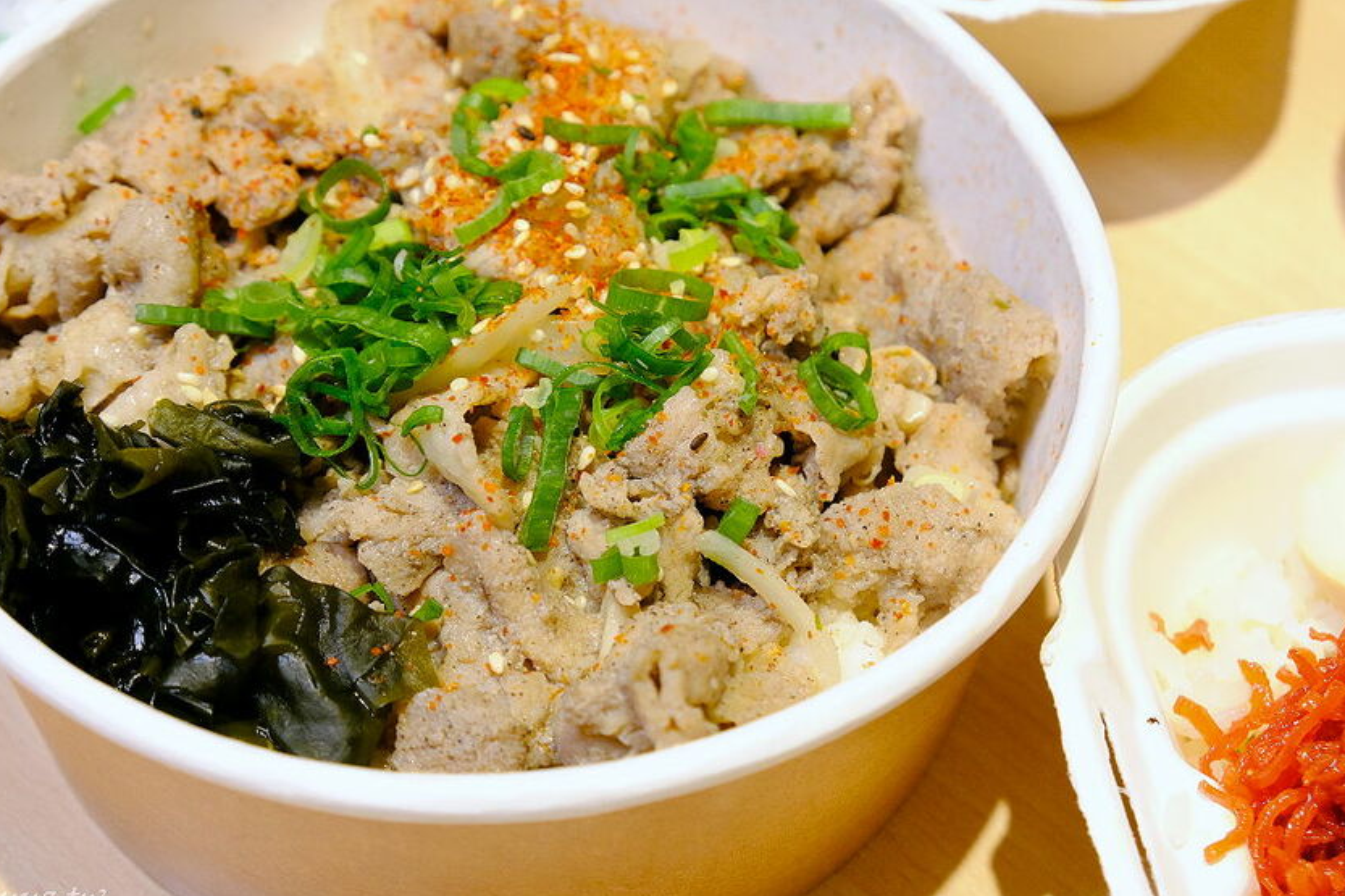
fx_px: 1868
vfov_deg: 27.0
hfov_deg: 39.6
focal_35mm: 50
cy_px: 455
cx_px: 667
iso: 1250
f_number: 5.6
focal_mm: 32.9
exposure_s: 1/125
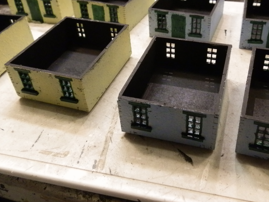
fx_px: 288
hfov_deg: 49.7
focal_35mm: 37
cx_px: 165
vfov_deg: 38.4
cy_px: 73
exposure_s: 1/100
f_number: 3.1
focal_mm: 5
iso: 400
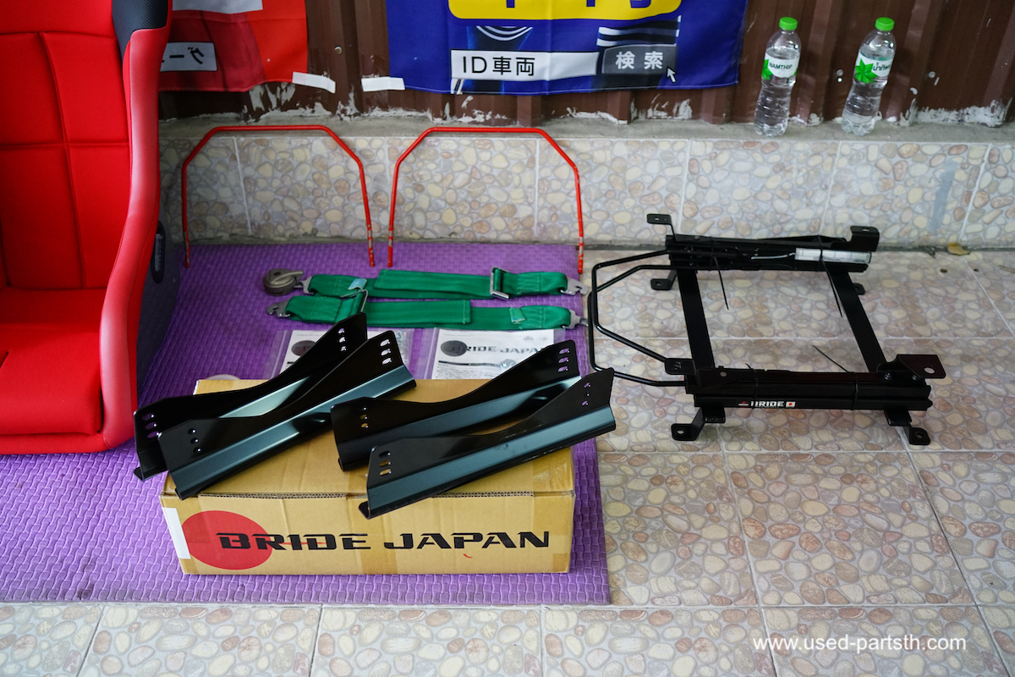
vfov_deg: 37.9
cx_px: 508
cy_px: 338
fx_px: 987
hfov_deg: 54.4
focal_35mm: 35
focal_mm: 35
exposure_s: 1/60
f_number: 2.8
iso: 3200
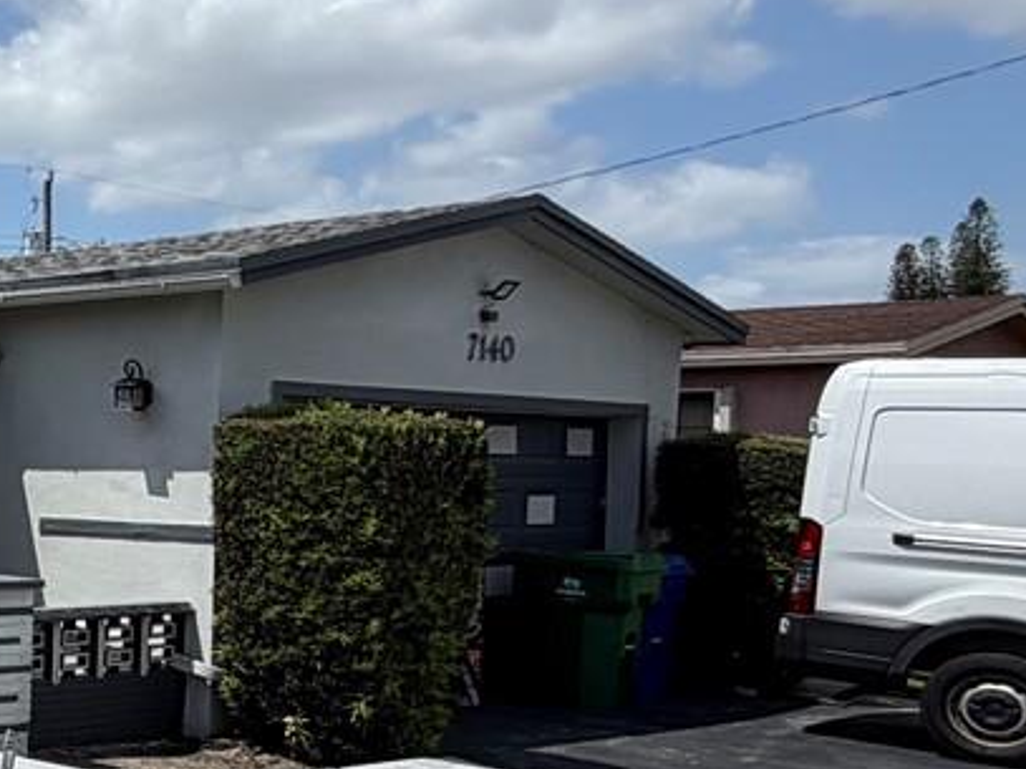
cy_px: 484
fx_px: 1630
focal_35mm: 55
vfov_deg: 26.5
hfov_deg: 25.2
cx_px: -565
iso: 20
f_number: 2.2
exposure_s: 1/1285
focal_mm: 2.22
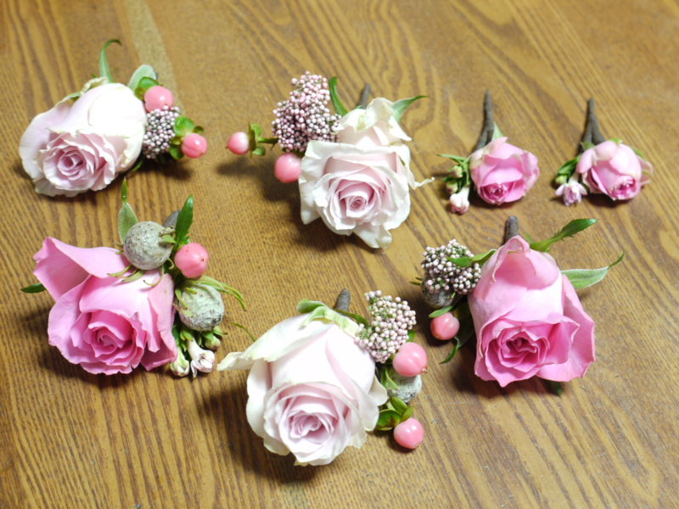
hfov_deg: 33.2
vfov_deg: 25.2
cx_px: 340
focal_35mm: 58
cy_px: 254
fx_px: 1138
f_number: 5.2
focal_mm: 29
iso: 400
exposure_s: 1/8
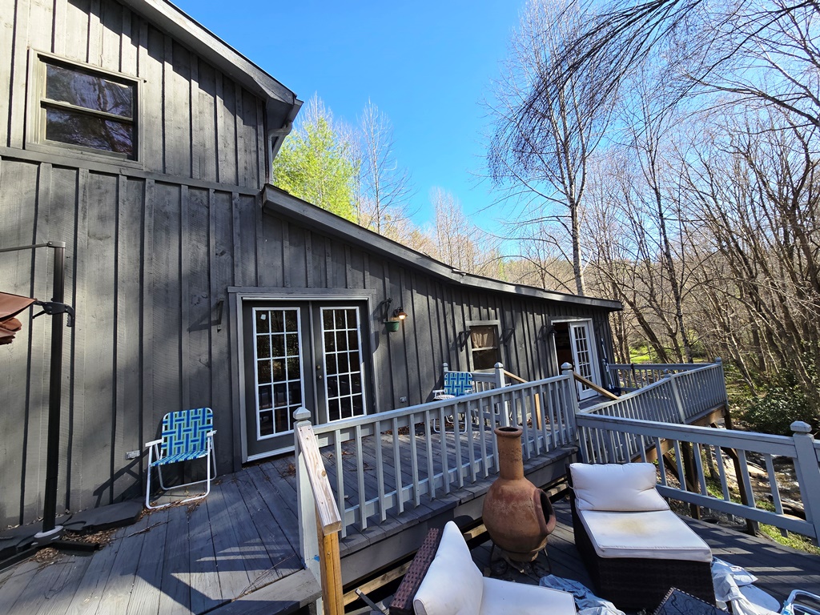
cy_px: 308
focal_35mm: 13
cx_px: 410
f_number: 2.2
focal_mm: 2.2
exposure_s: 1/518
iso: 50
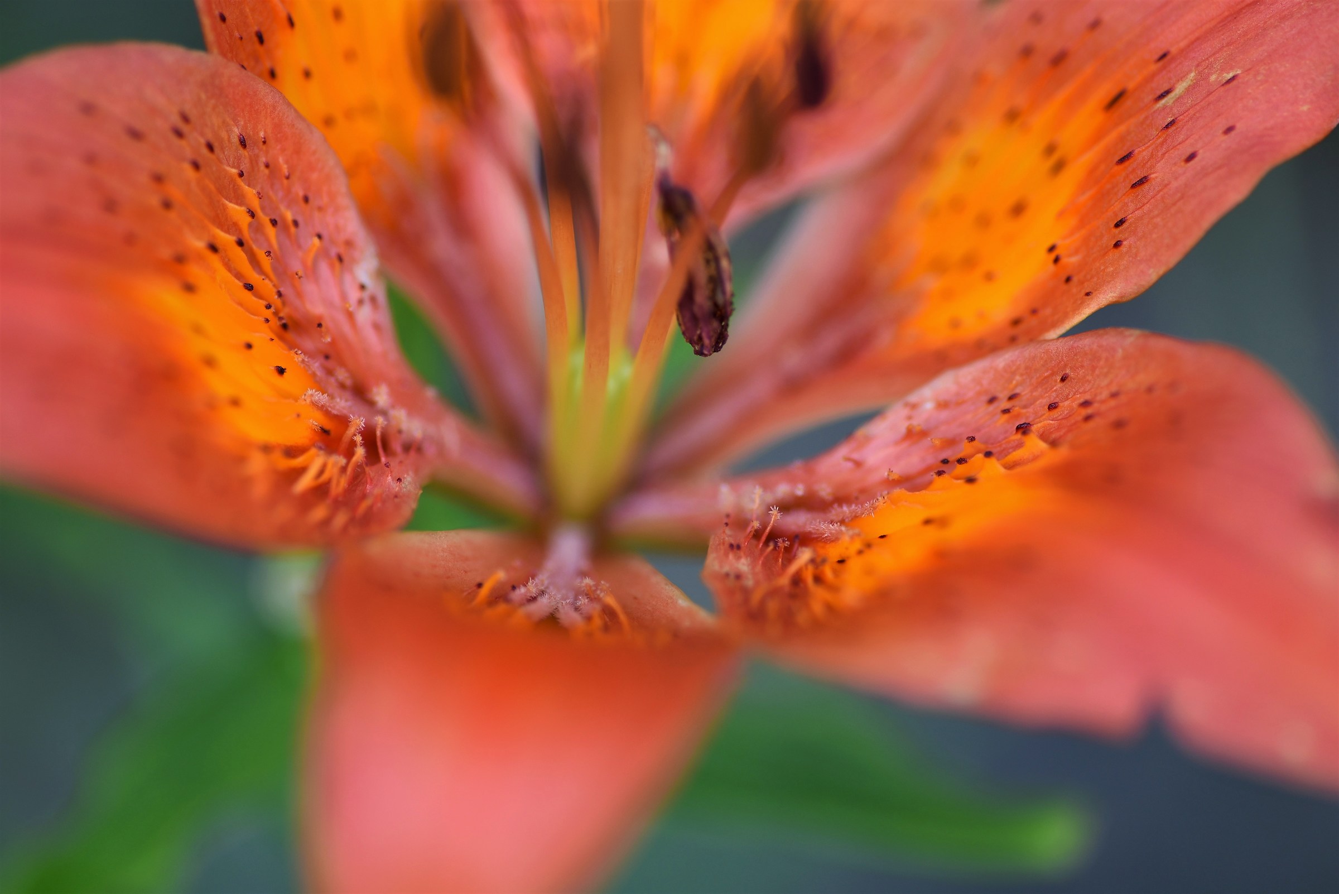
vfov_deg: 13.7
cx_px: 670
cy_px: 447
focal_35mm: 100
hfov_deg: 20.4
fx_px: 3721
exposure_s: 1/320
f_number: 4.2
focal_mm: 100
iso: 400
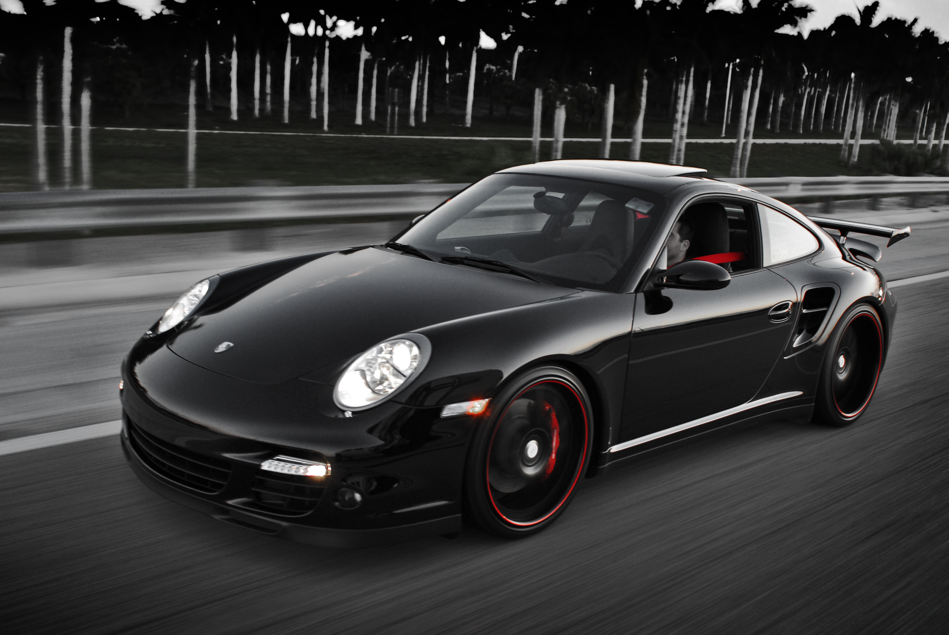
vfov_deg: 37.0
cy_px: 318
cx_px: 474
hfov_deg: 53.1
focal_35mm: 36
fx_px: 950
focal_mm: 24
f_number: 2.8
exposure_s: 1/80
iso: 320
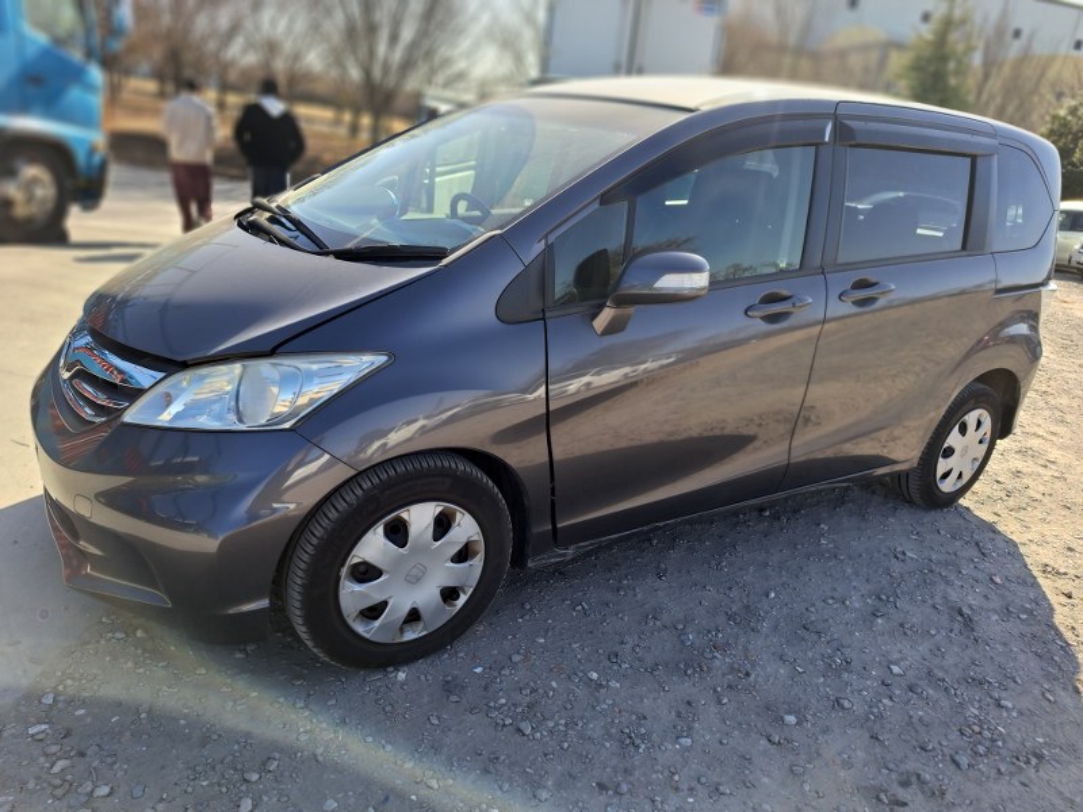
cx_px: 542
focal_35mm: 24
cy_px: 406
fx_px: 751
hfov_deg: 71.6
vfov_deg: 56.8
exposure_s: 1/587
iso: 50
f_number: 1.8
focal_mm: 5.23
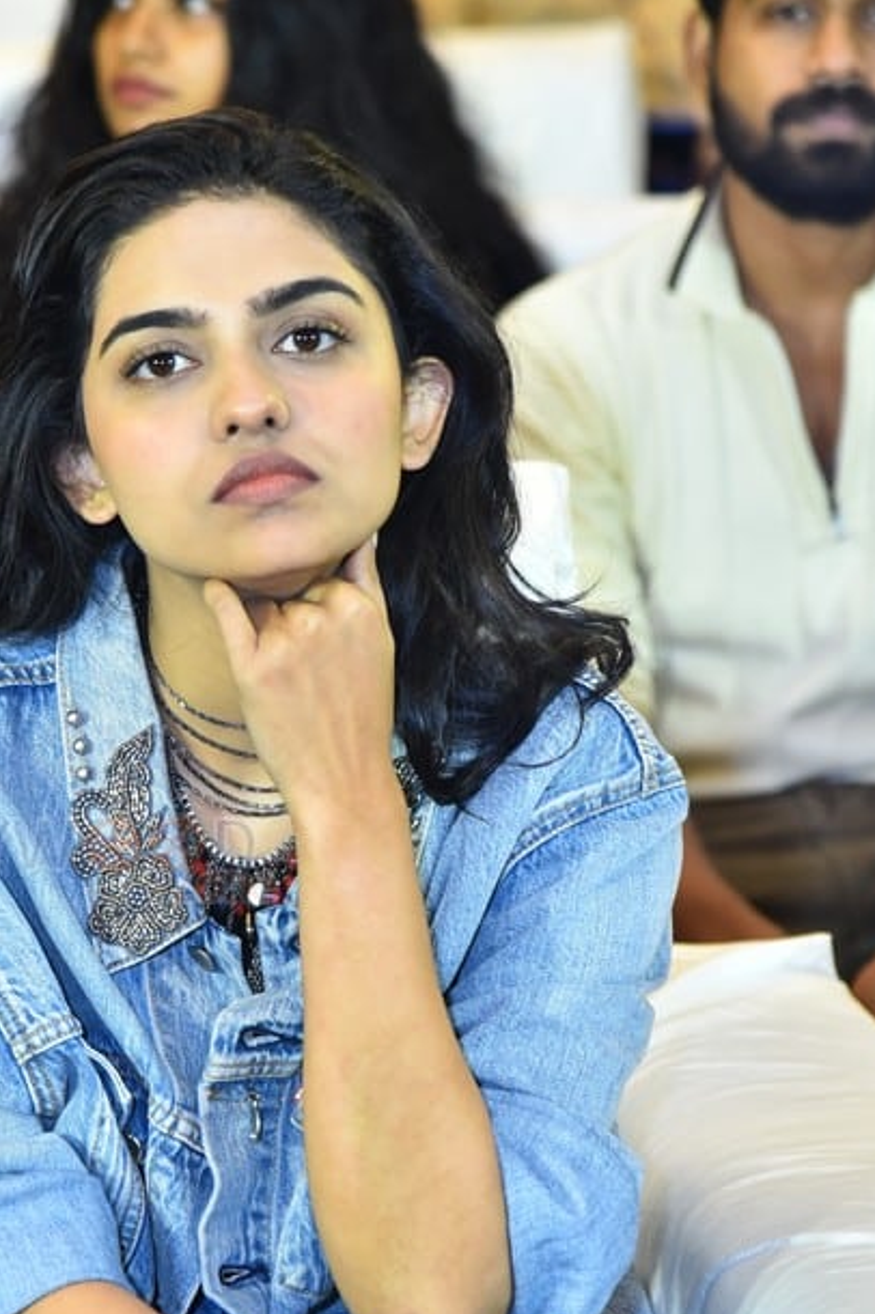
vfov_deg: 10.9
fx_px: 6898
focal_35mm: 189
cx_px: 274
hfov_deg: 7.3
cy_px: 825
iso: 2000
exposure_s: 1/125
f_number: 4
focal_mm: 120
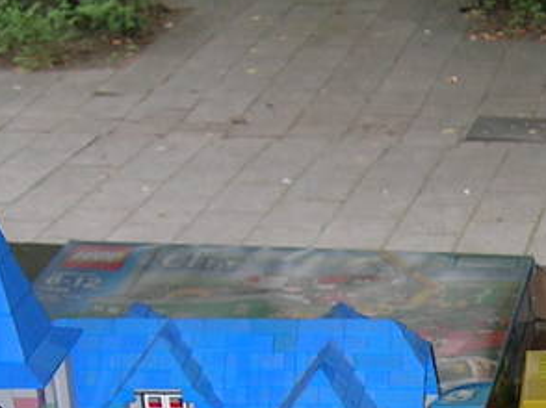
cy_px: 564
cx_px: 674
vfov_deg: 11.7
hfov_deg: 15.5
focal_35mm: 122
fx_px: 1923
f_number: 2.8
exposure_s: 1/60.1
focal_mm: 5.4
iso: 51
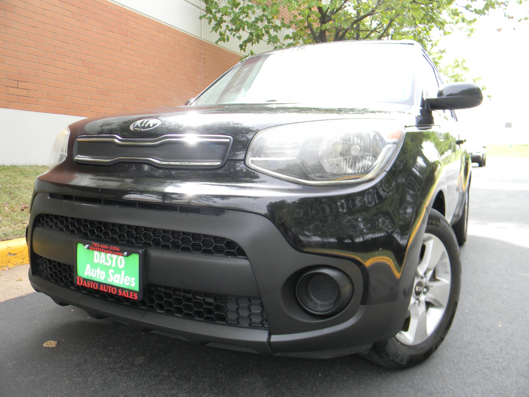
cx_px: 264
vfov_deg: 49.7
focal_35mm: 28
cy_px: 198
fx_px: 428
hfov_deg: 63.4
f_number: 3.5
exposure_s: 1/124
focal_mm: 5
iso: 90
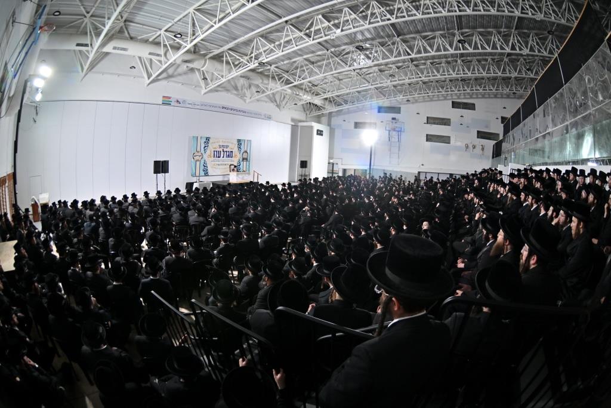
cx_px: 306
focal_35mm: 15
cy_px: 204
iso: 500
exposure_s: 1/160
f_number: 2.8
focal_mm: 10.5
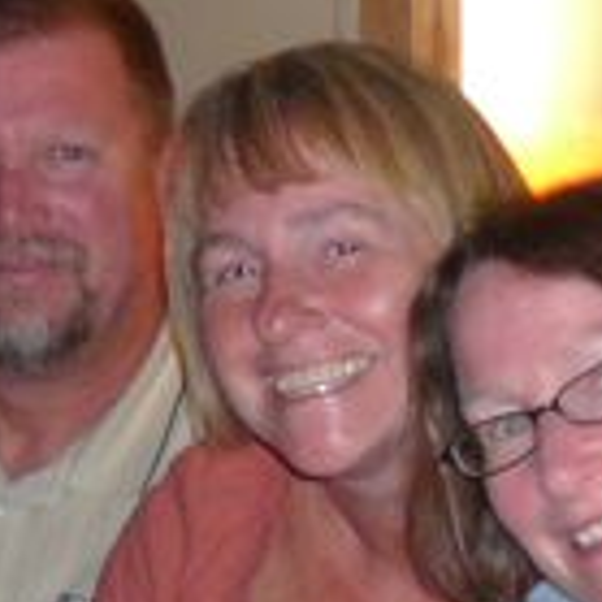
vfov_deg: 12.2
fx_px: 2794
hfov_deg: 12.3
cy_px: 585
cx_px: 394
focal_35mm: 142
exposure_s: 1/8
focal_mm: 5.2
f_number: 2.8
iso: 160
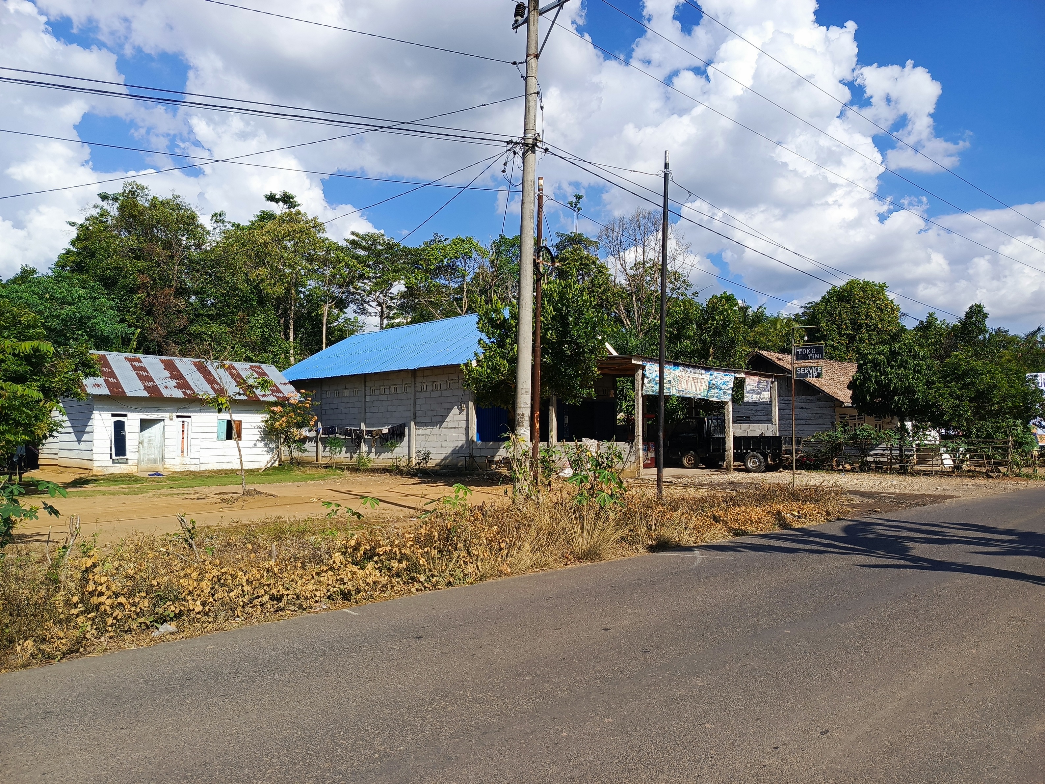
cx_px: 522
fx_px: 694
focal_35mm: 23
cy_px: 392
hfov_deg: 73.9
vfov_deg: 58.9
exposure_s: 1/440
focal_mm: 5.25
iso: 50
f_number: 1.75
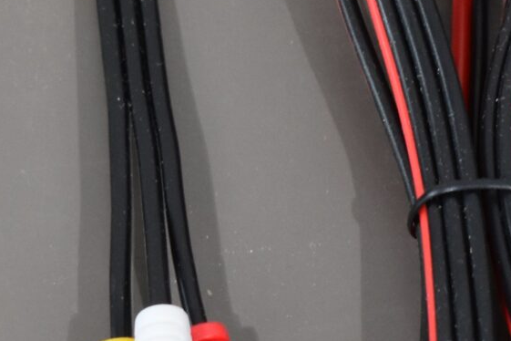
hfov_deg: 7.9
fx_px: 3690
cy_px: 239
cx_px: 360
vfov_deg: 5.3
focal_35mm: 260
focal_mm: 38
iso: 800
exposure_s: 1/125
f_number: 4.8
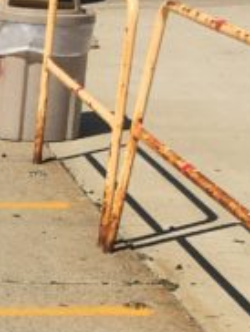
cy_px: 374
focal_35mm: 163
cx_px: -250
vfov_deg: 11.9
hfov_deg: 8.6
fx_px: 1566
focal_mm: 4.15
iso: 25
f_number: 2.2
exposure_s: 1/2262
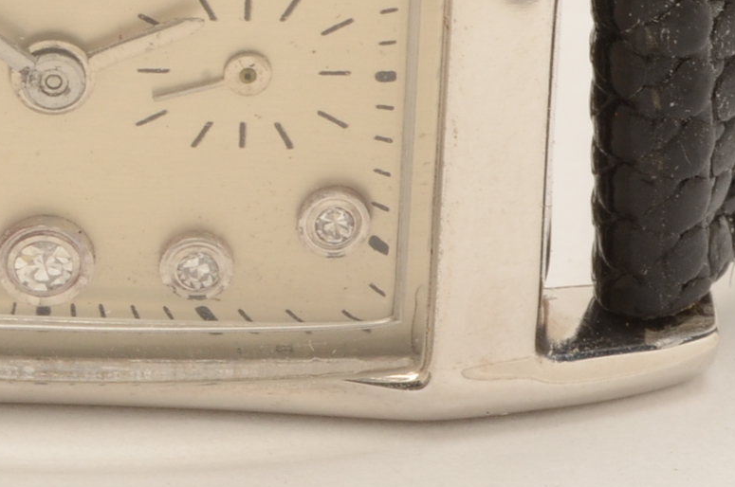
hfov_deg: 7.2
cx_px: 94
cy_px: 97
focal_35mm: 286
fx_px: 5829
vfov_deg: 4.8
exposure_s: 1/160
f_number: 22
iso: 400
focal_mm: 60
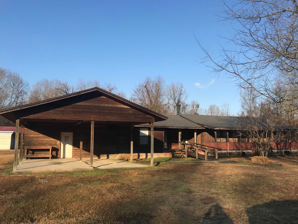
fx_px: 241
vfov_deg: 49.7
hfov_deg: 63.4
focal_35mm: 28
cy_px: 112
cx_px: 149
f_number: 1.8
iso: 20
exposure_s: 1/1277
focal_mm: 3.99
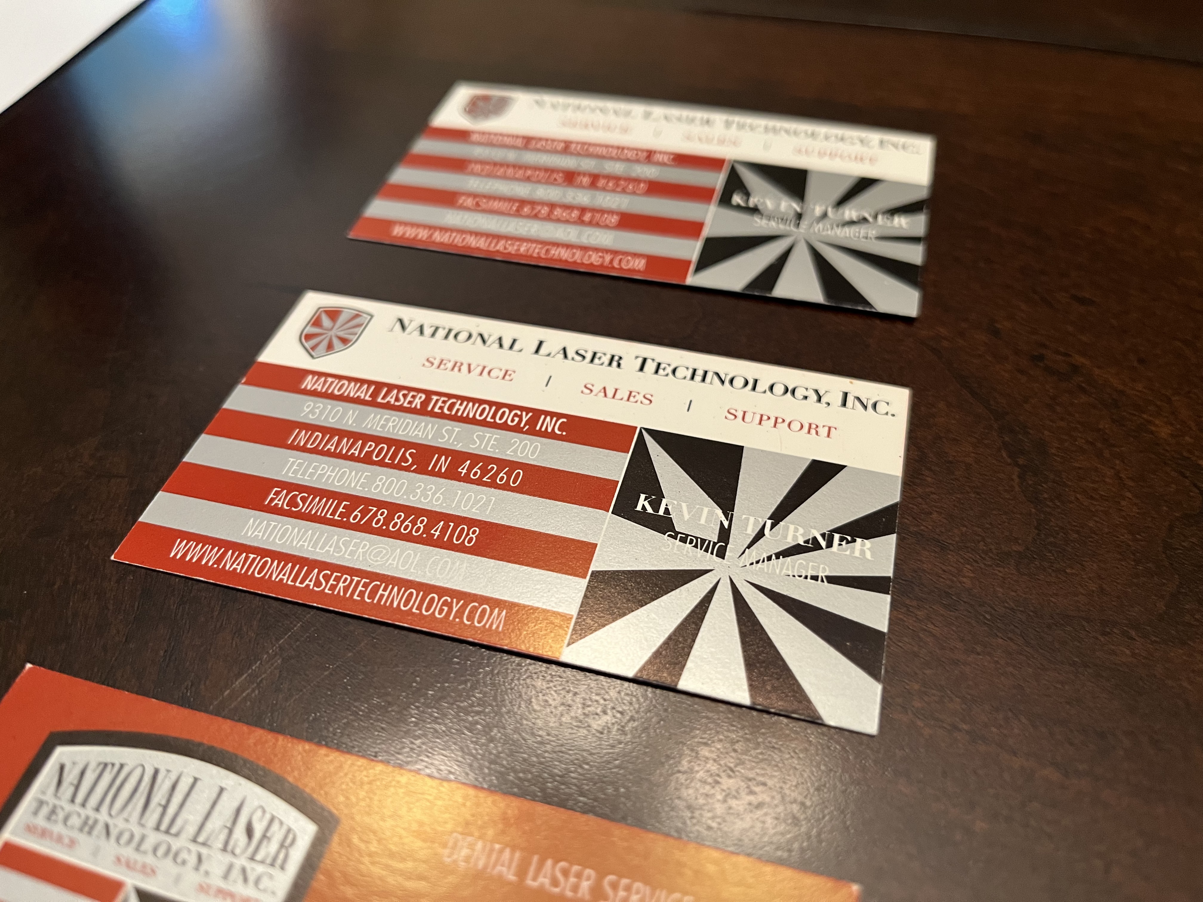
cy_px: 451
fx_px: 904
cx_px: 602
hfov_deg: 67.3
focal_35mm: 26
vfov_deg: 53.1
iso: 320
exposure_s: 1/60
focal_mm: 5.1
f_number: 1.6
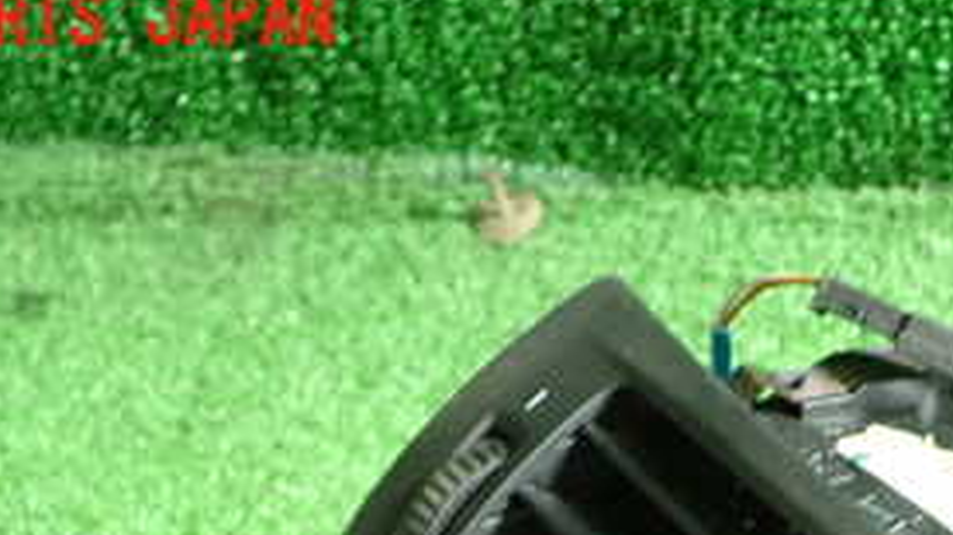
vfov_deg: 15.8
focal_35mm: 71
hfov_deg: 29.2
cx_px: 742
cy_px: 756
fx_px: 1793
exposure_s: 1/30
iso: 250
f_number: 2.3
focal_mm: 5.4
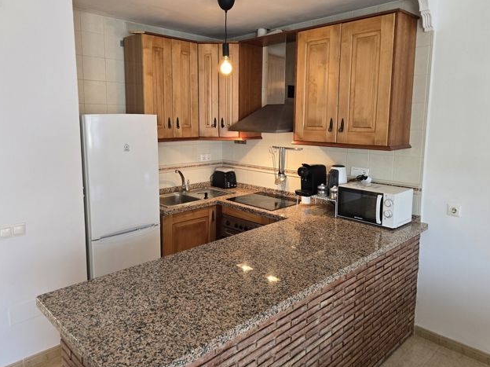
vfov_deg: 52.9
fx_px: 368
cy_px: 167
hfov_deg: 67.3
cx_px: 230
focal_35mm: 26
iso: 250
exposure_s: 1/100
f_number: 1.7
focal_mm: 6.3
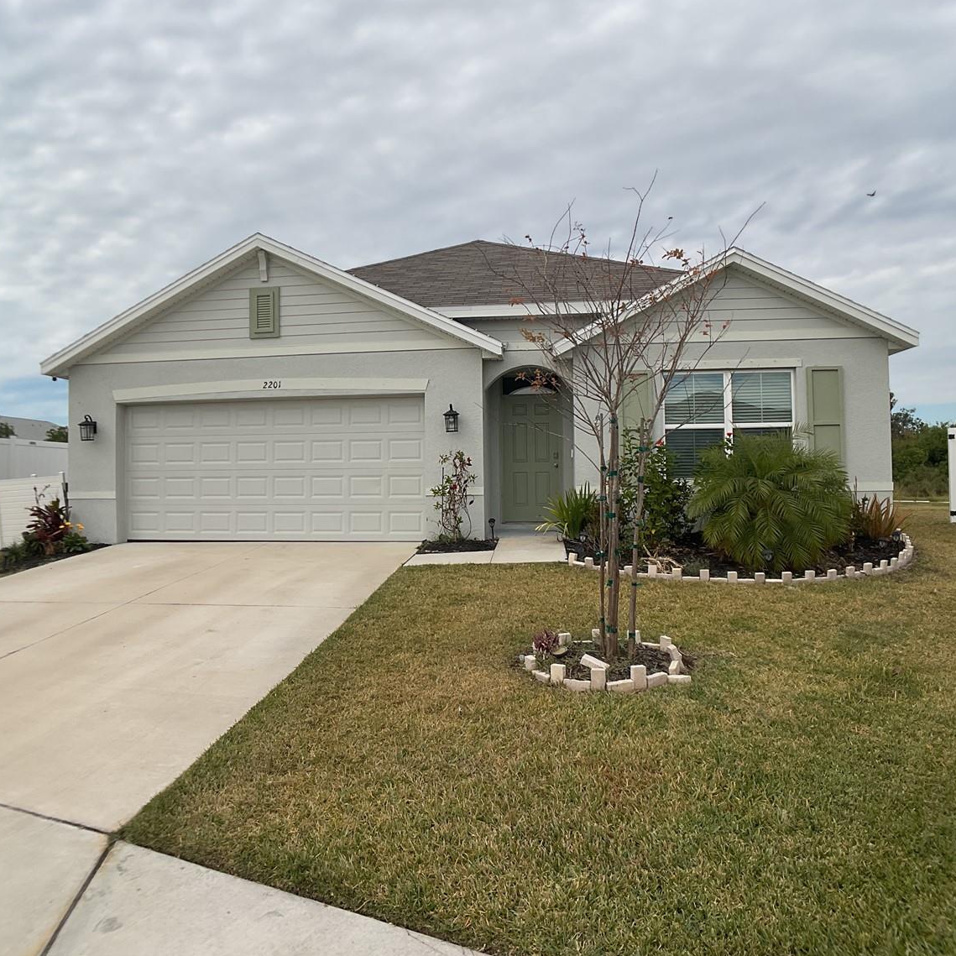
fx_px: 1125
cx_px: 448
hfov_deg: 46.0
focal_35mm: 36
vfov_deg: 46.0
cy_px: 456
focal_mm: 3
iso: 16
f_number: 1.8
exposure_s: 1/2538
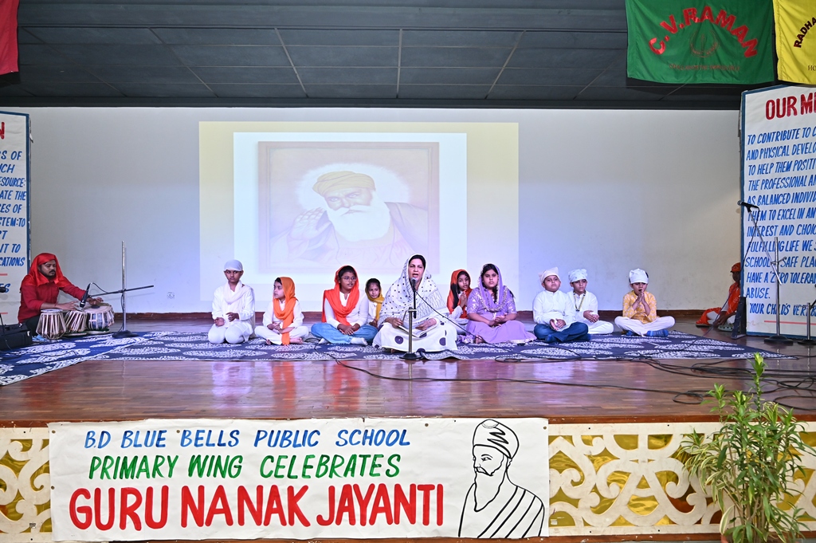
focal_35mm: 26
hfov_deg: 70.5
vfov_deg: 50.3
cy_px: 272
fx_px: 578
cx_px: 408
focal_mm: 25.5
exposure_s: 1/125
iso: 800
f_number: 4
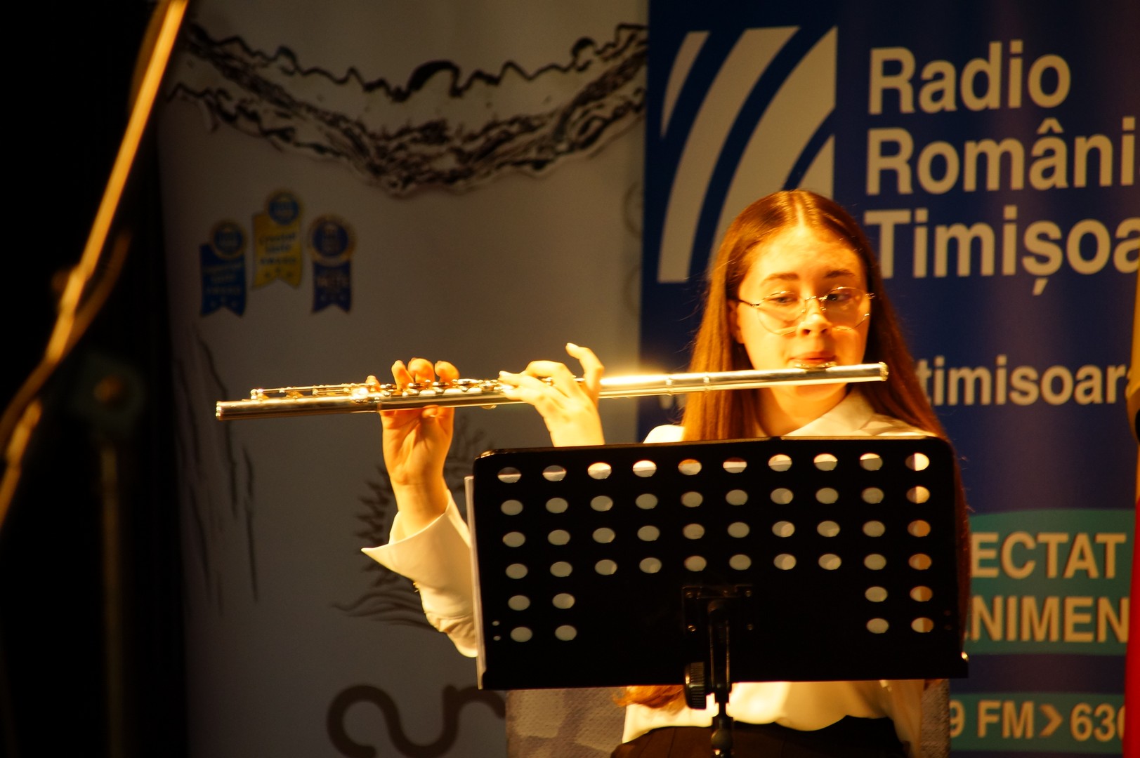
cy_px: 379
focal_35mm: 270
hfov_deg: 7.6
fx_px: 8544
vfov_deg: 5.1
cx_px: 570
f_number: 6.3
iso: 500
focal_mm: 180
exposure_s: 1/10
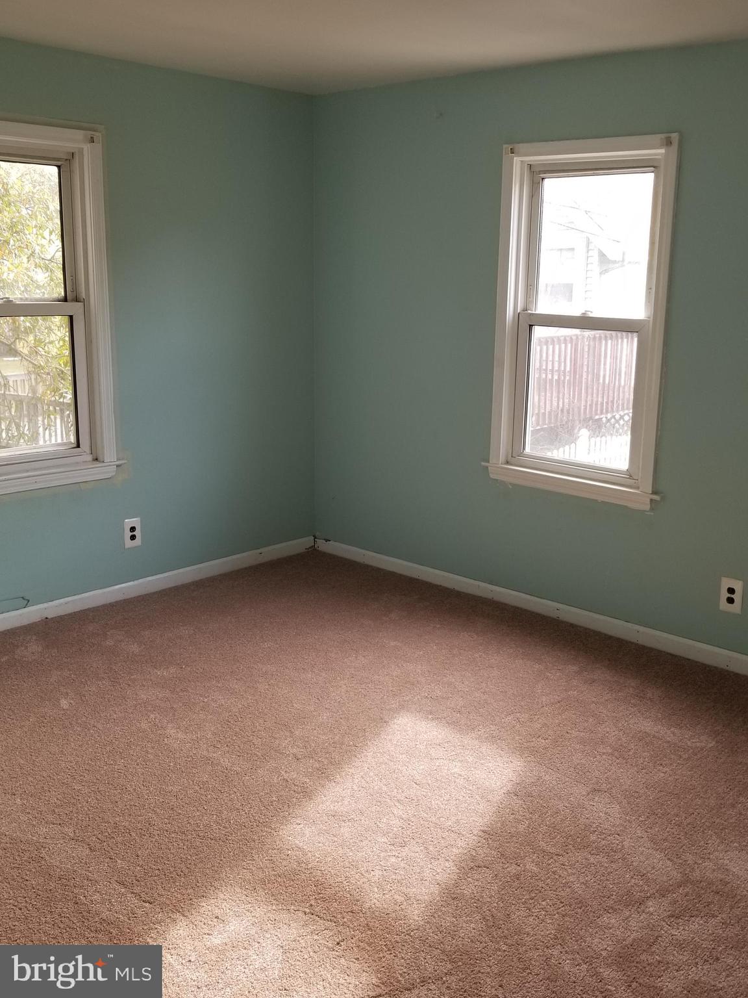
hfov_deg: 53.1
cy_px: 499
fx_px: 749
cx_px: 374
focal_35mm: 26
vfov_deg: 67.3
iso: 50
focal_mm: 4.25
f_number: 1.7
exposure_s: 1/91
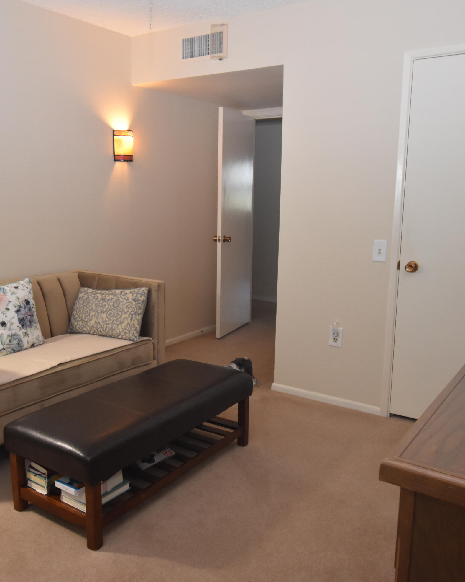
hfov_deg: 48.3
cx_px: 194
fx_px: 516
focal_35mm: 30
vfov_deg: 58.8
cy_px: 287
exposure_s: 1/60
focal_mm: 14
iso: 1250
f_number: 5
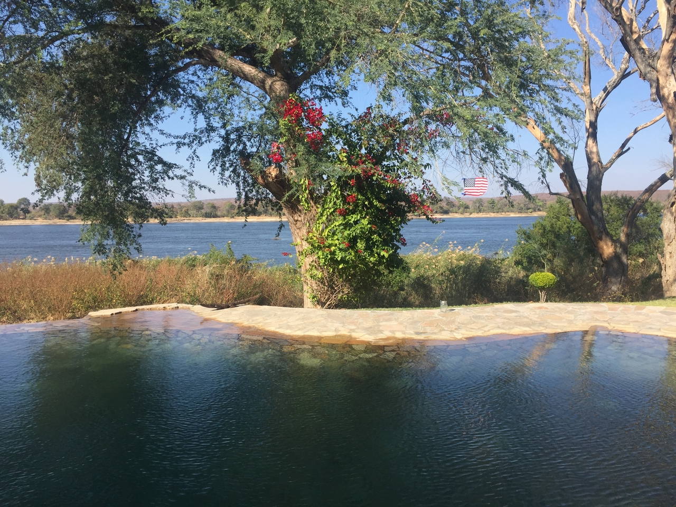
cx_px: 338
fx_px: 566
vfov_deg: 48.2
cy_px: 254
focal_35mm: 29
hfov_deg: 61.7
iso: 32
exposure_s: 1/1319
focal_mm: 4.15
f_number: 2.2
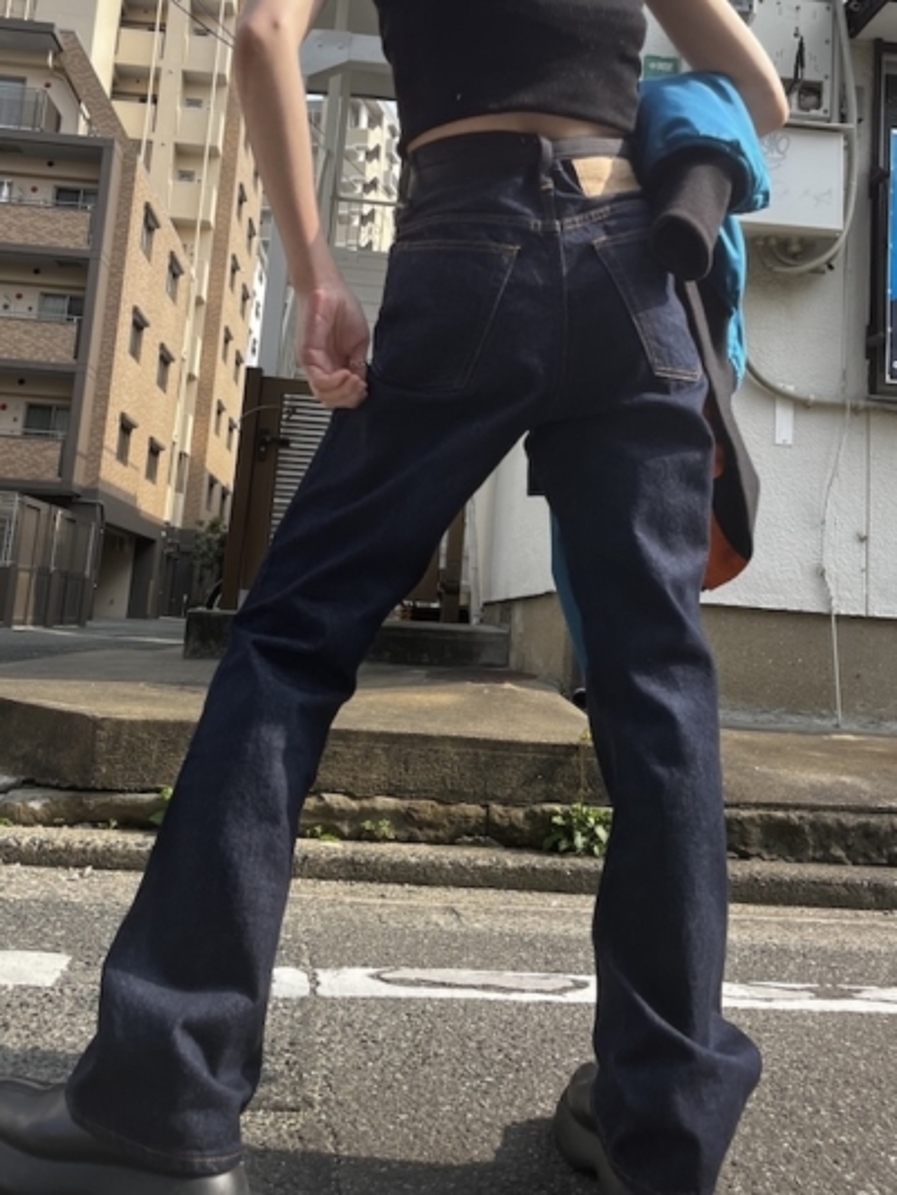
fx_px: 898
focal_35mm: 26
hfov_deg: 53.1
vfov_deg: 67.3
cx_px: 448
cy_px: 598
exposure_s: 1/1186
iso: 50
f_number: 1.6
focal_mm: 5.1
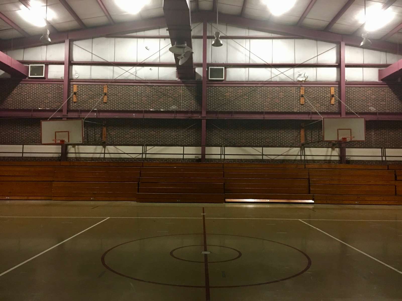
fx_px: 337
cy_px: 150
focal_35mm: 29
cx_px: 201
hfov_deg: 61.7
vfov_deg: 48.2
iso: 64
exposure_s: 1/4
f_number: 2.2
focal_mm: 4.15
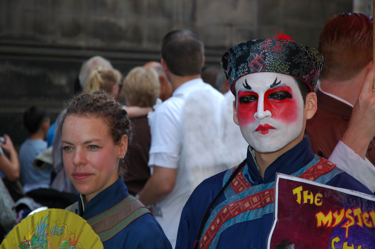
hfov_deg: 21.9
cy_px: 124
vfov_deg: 14.7
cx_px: 188
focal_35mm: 93
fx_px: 968
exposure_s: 1/350
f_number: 4.5
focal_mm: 62
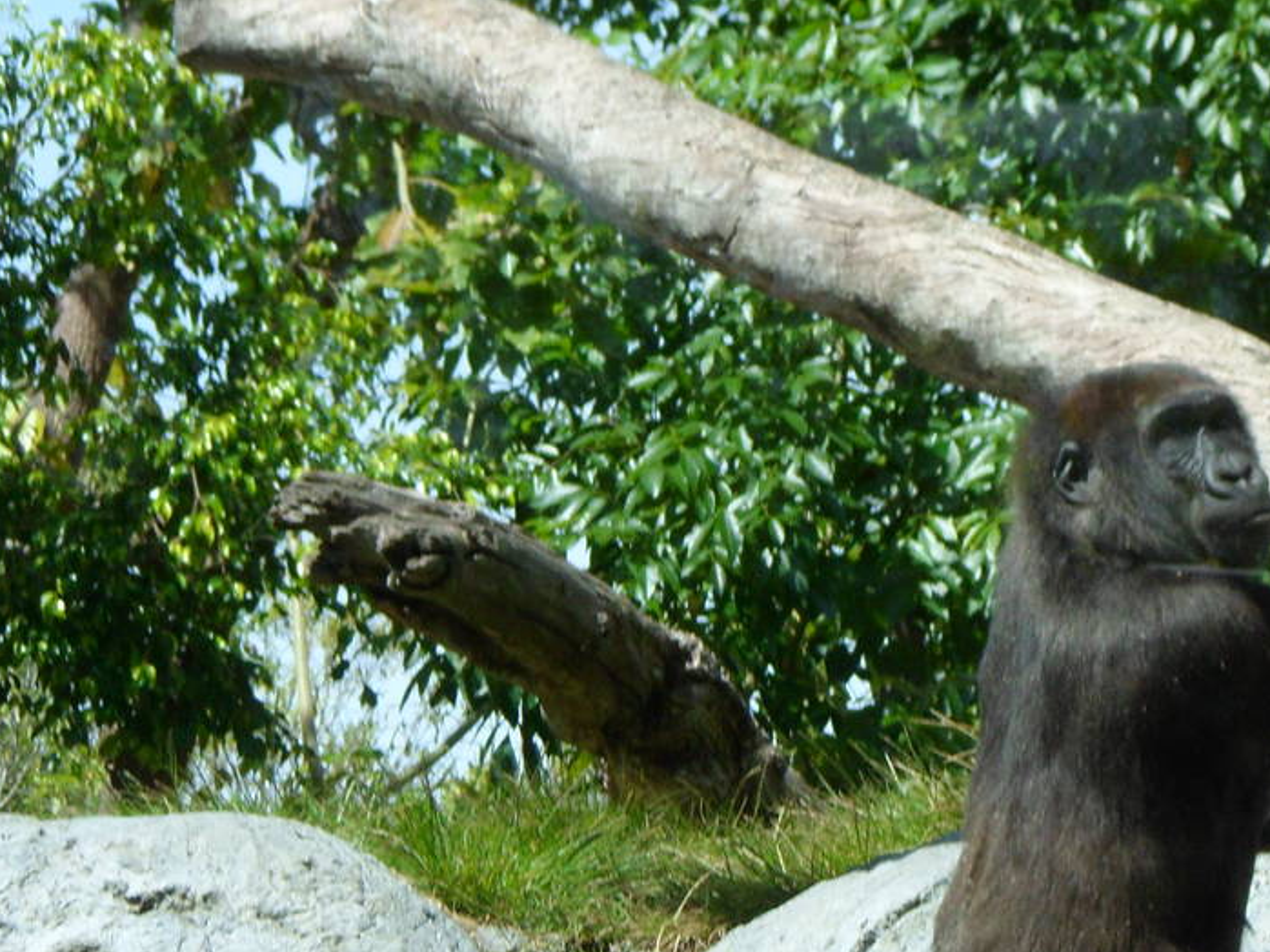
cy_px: 754
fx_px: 10929
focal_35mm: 298
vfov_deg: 5.0
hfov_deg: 6.6
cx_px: 1234
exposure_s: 1/250
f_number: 5.4
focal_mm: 22.5
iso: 80
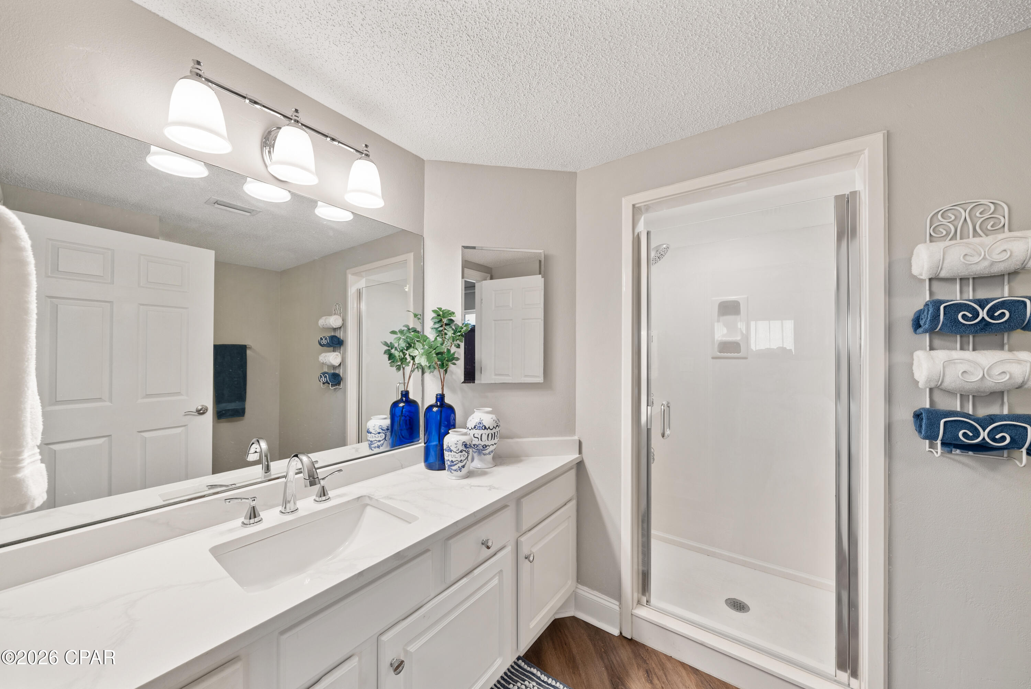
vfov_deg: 90.1
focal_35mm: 12
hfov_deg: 112.6
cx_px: 516
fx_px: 344
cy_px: 344
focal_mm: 12
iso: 200
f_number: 7.1
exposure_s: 1/4
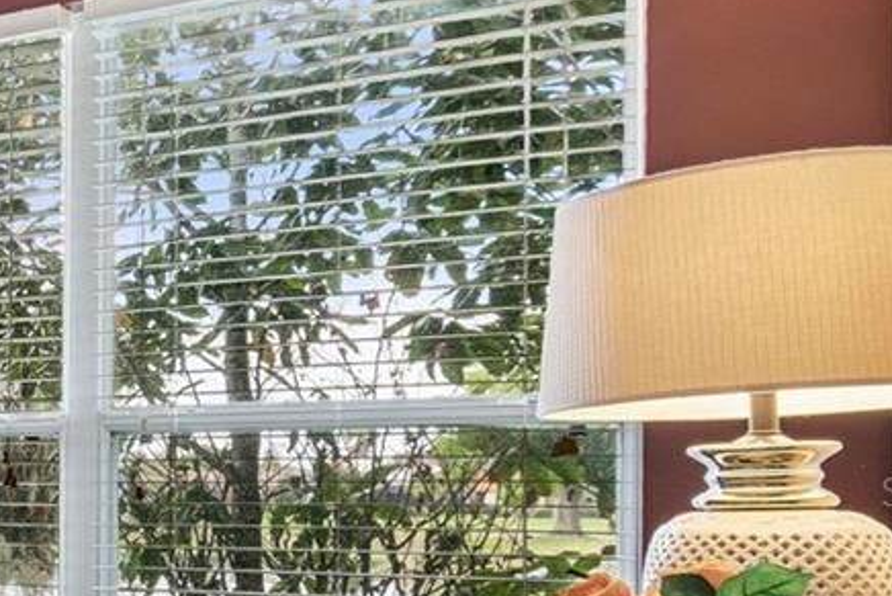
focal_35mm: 55
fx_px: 1363
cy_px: 492
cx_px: -573
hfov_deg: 24.3
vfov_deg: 24.2
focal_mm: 10
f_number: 7.1
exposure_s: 1/8
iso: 100
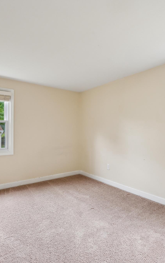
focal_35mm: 23
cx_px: 113
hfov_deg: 51.8
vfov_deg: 77.1
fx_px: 165
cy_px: 132
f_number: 7.1
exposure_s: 1/60
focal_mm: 15
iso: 400
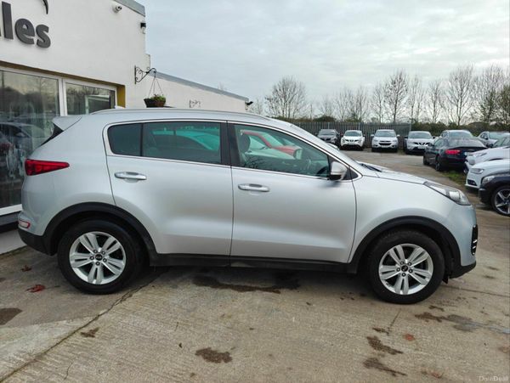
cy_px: 192
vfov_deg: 56.9
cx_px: 255
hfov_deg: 71.6
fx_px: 354
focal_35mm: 24
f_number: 1.7
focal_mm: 6.06
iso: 64
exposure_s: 1/284
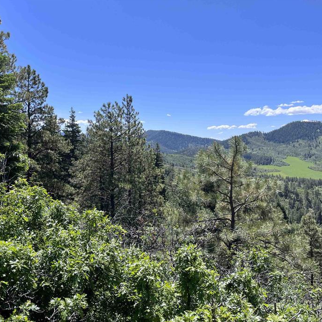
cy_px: 161
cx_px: 129
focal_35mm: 31
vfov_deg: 52.5
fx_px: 326
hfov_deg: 52.2
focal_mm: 5.1
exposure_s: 1/3135
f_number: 1.6
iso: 50
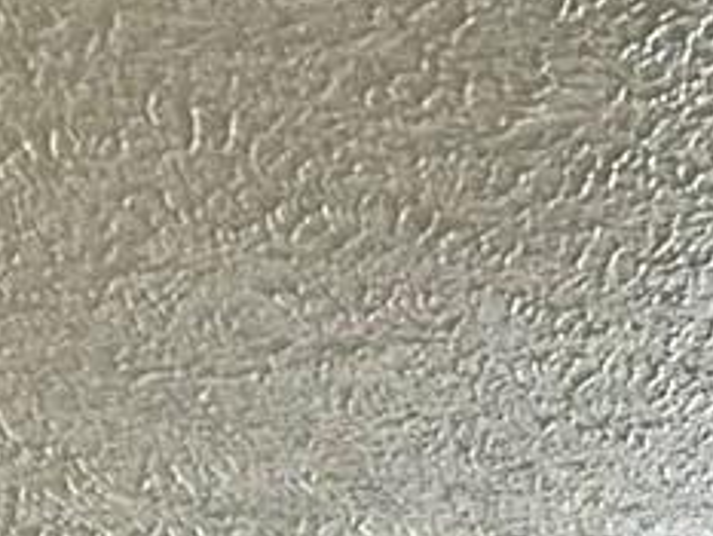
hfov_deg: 20.4
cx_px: 431
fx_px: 1978
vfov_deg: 10.3
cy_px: 1669
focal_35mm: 96
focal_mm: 2.22
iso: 320
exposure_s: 1/60
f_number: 2.2
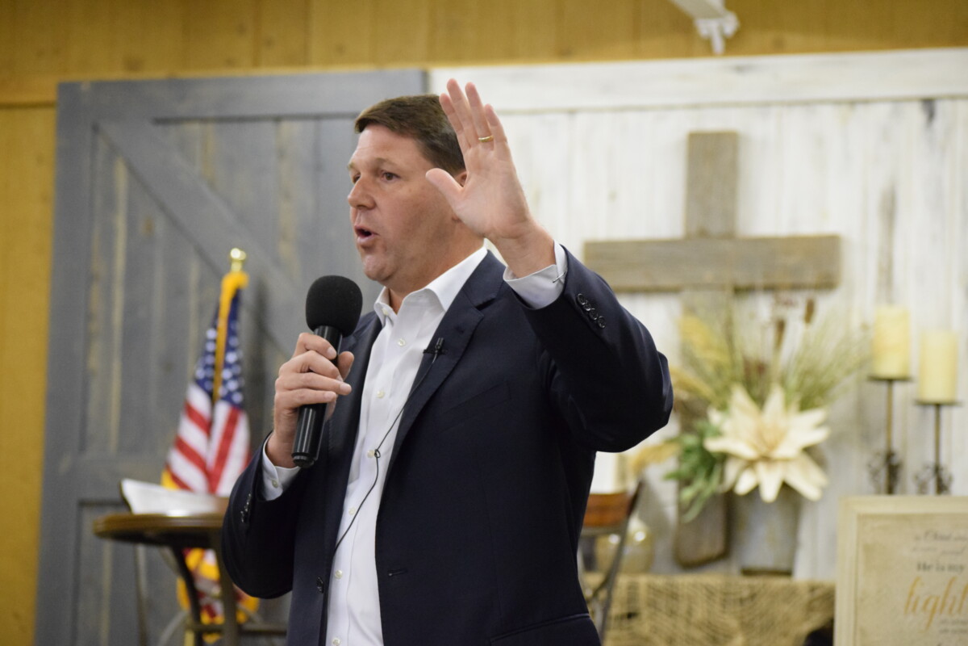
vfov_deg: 10.6
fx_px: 3468
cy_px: 323
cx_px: 484
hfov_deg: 15.9
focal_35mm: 129
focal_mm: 86
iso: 4000
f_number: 4.2
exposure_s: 1/125
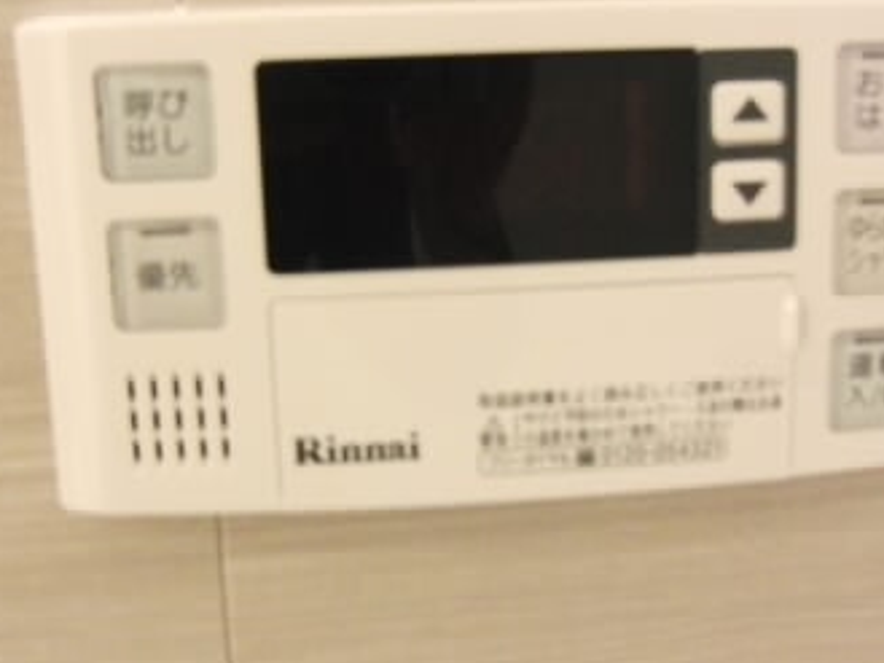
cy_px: 313
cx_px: 492
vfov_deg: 28.6
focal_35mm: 51
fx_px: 1303
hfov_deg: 37.4
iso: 800
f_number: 3.2
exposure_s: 1/15
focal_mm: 4.3
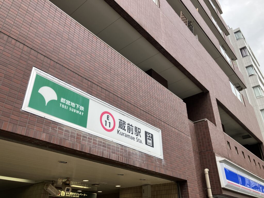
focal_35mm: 28
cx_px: 132
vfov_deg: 49.7
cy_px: 99
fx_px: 214
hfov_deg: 63.4
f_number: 1.8
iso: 32
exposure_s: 1/330
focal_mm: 3.99
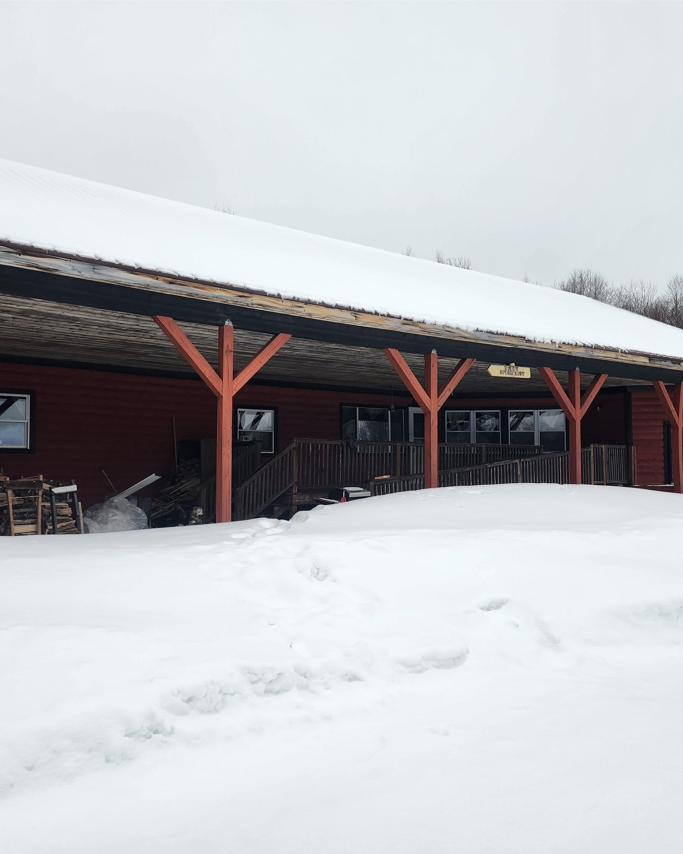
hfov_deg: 48.5
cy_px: 428
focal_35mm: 30
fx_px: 758
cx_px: 333
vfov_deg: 58.8
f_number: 1.8
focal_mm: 5.54
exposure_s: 1/180
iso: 32
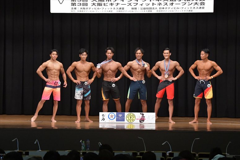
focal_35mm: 123
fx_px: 820
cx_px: 120
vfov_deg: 11.1
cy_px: 80
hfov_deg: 16.7
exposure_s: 1/400
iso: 6400
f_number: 5.6
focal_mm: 82
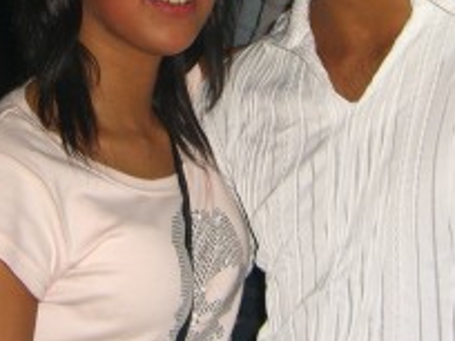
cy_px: 13
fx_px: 1472
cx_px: 196
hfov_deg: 17.6
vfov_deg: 13.1
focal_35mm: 112
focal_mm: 7.9
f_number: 2.8
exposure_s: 1/60
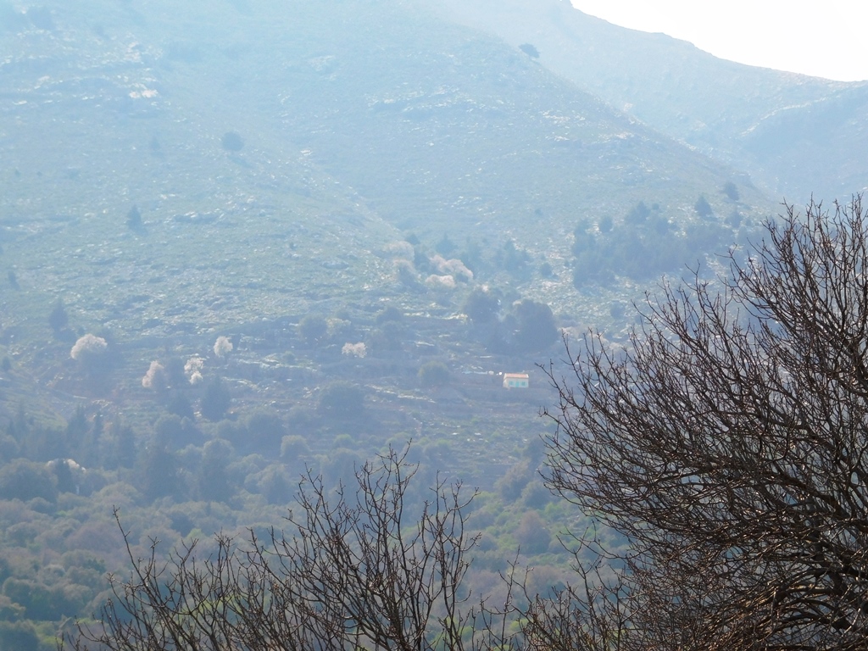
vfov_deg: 10.0
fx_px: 3711
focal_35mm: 148
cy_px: 326
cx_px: 434
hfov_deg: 13.3
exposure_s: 1/500
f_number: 5.1
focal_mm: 26.3
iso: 125
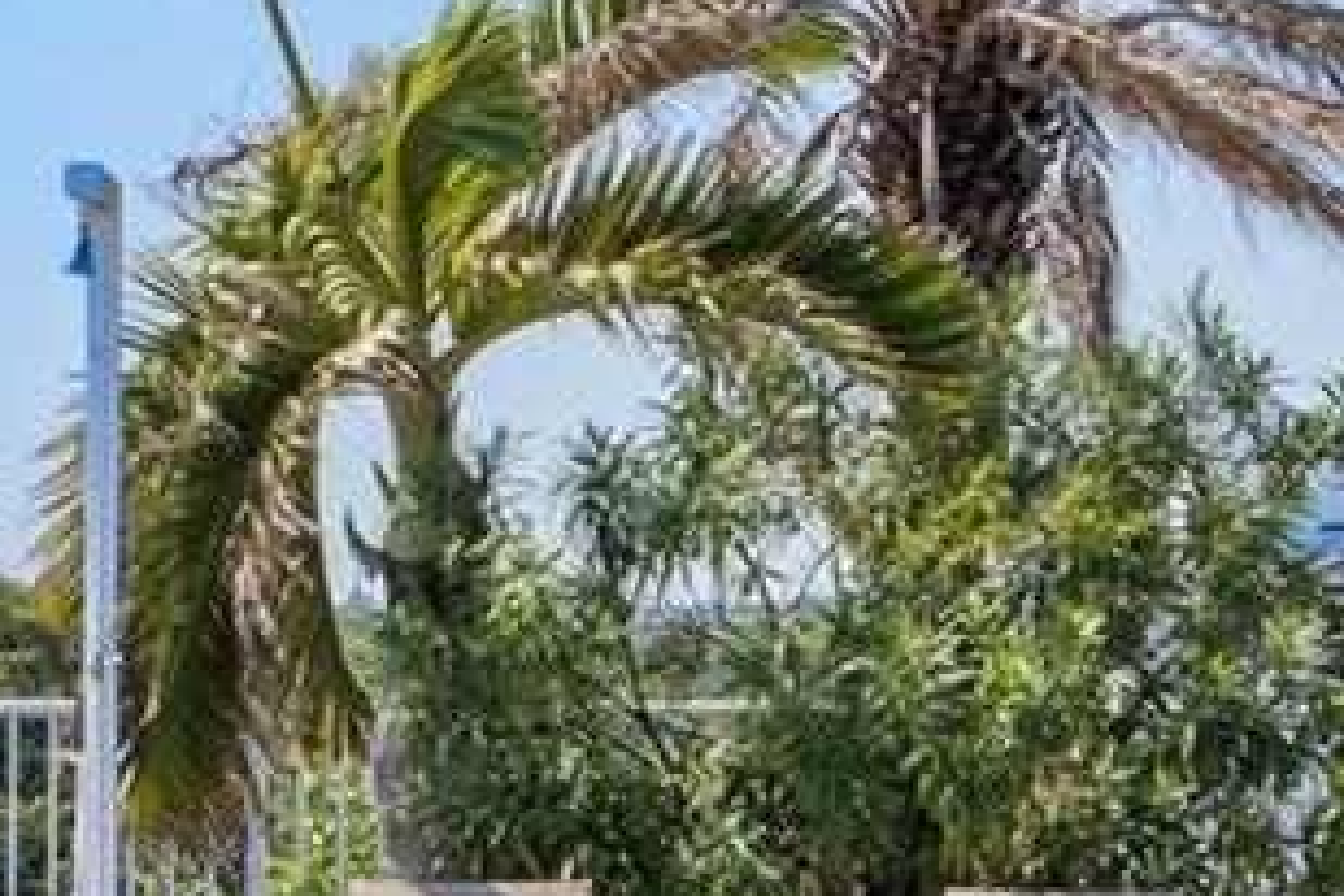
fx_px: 6757
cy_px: 552
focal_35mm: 181
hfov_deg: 11.3
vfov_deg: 7.6
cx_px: 870
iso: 100
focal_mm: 35
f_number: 10
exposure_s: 1/250
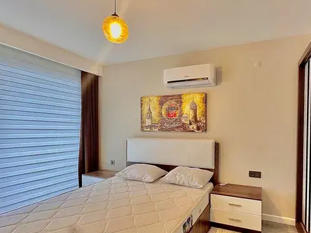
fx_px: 180
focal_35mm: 20
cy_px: 130
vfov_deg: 65.7
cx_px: 193
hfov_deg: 80.4
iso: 250
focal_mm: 2.22
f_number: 2.2
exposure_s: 1/100
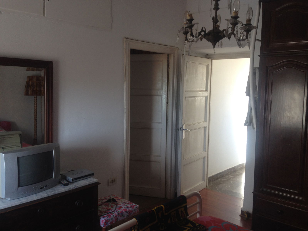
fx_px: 311
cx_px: 154
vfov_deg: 40.7
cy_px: 116
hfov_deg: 52.6
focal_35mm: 35
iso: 64
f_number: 2.4
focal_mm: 4.28
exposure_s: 1/40
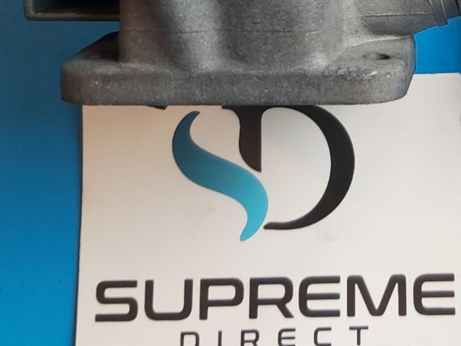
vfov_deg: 20.9
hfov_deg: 27.8
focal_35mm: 67
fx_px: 892
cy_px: -33
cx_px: 423
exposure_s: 1/50
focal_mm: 3.92
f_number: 1.7
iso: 100
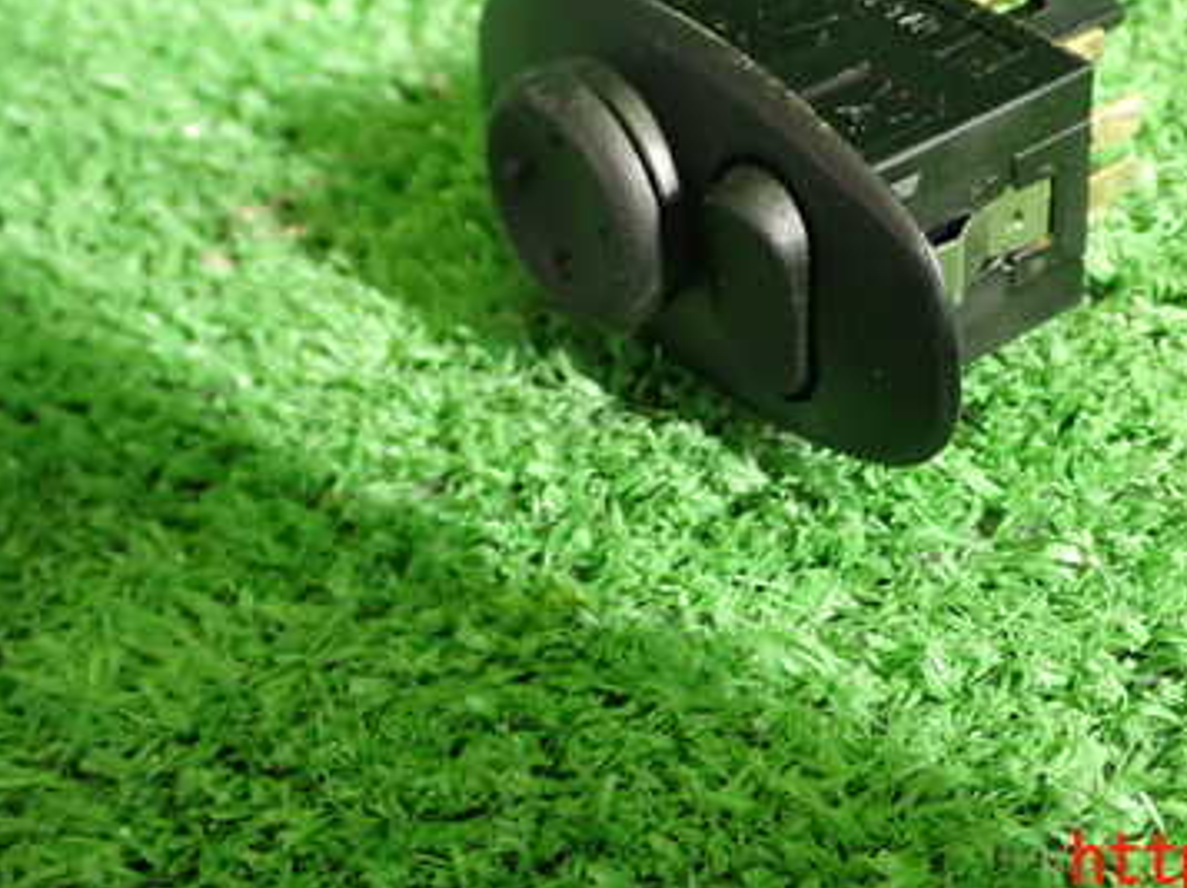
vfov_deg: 21.0
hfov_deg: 27.9
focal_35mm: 69
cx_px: 825
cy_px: 156
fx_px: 2364
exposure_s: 1/40
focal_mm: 7.31
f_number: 2.8
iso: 640
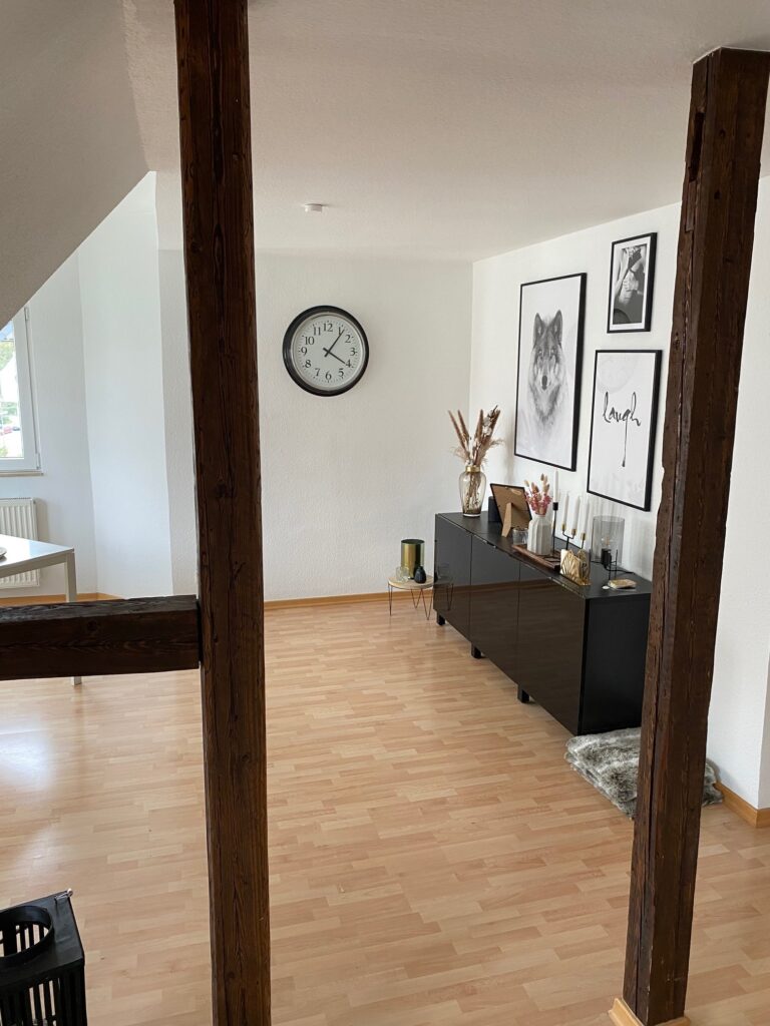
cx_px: 385
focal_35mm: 26
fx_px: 771
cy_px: 513
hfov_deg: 53.1
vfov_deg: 67.3
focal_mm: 4.25
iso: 125
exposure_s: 1/85
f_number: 1.8
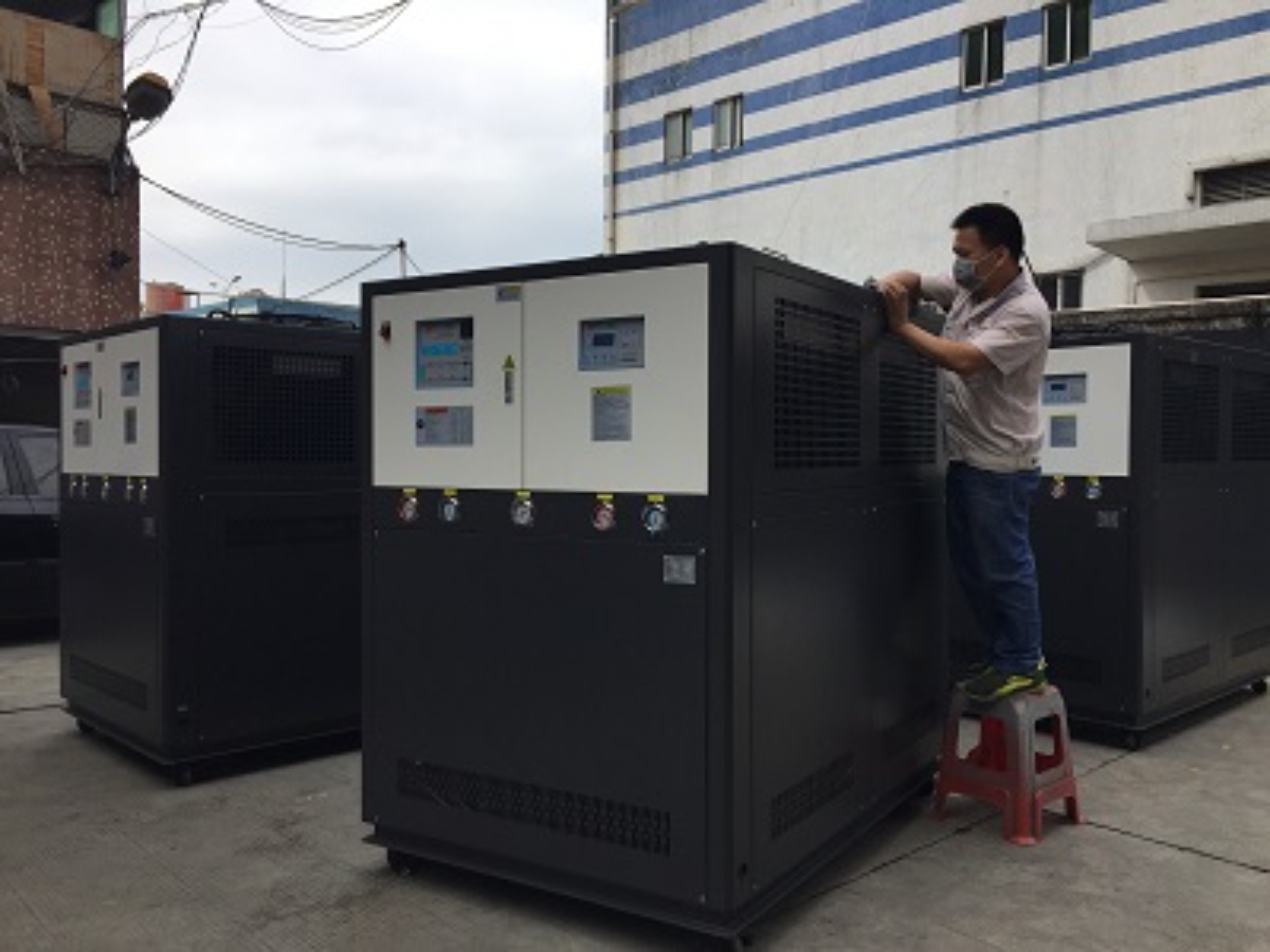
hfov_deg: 61.7
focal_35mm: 29
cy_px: 476
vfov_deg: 48.2
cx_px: 635
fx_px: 1064
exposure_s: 1/1647
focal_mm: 4.15
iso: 32
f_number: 2.2
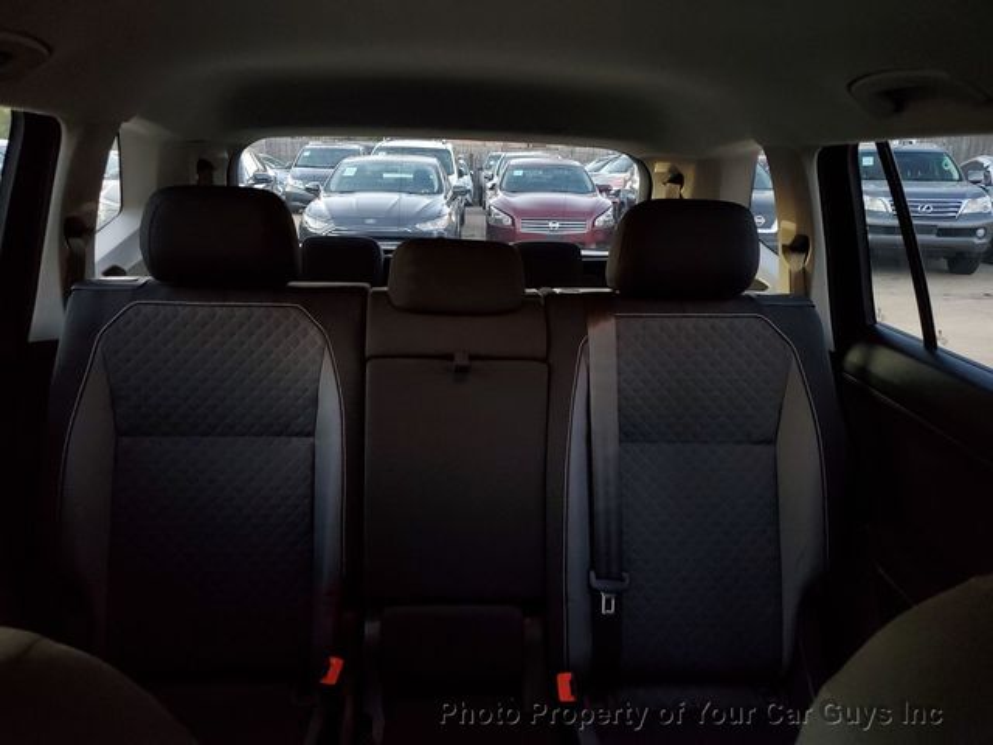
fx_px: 746
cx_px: 496
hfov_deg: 67.3
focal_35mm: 26
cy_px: 372
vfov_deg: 53.1
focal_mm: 4.3
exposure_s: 1/24
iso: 640
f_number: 1.5
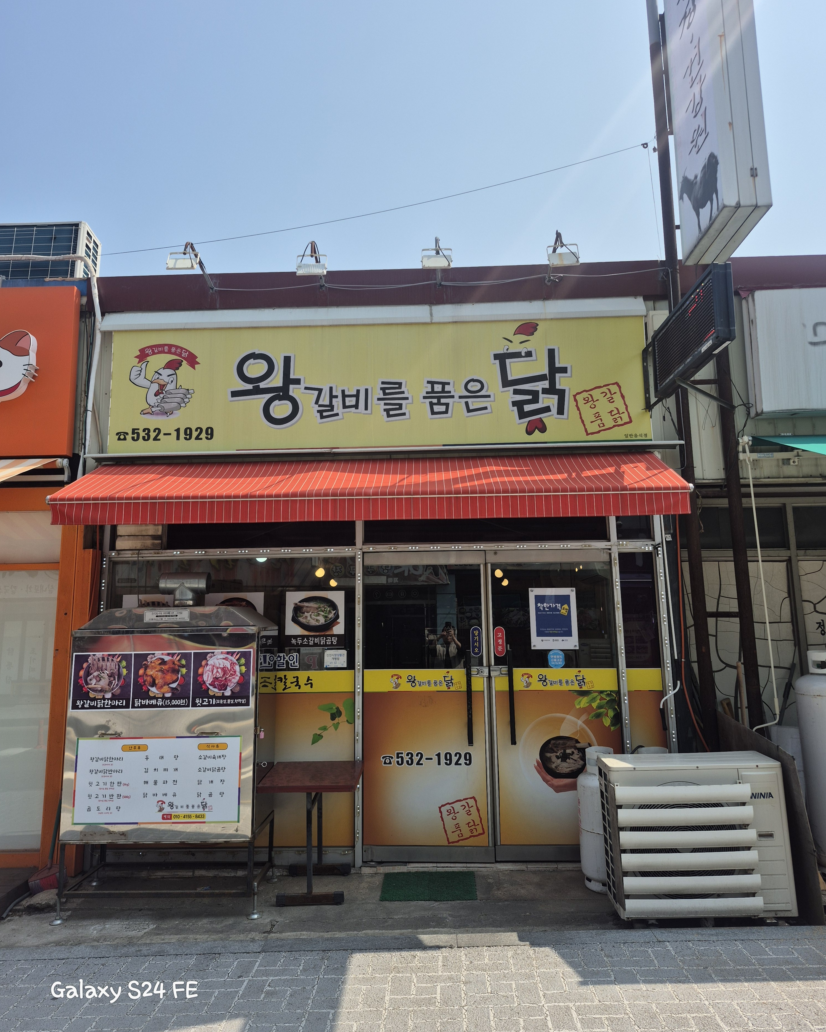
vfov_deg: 70.3
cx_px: 413
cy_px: 501
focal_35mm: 24
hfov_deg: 58.8
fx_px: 733
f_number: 1.8
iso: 25
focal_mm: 5.4
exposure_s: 1/2080
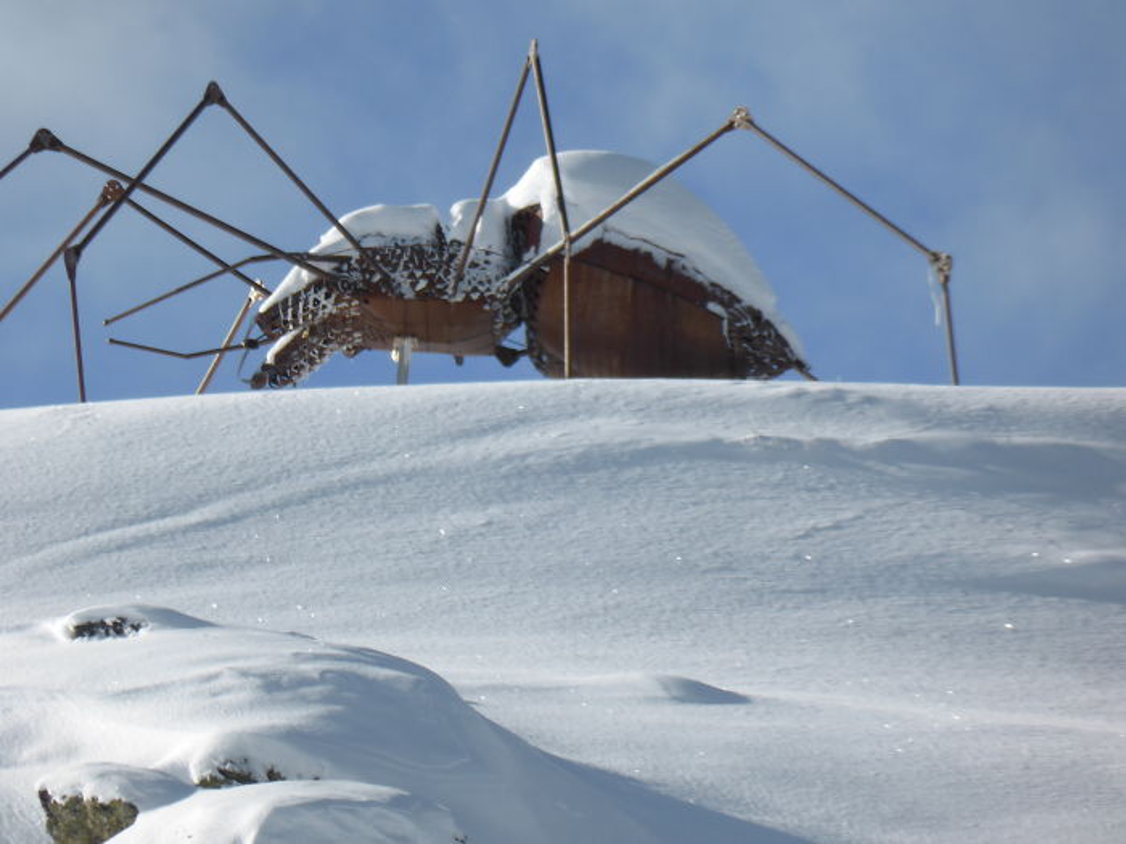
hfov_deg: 3.8
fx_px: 17175
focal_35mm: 528
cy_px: 422
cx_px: 563
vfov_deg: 2.8
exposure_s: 1/500
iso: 100
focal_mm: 86
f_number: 6.4
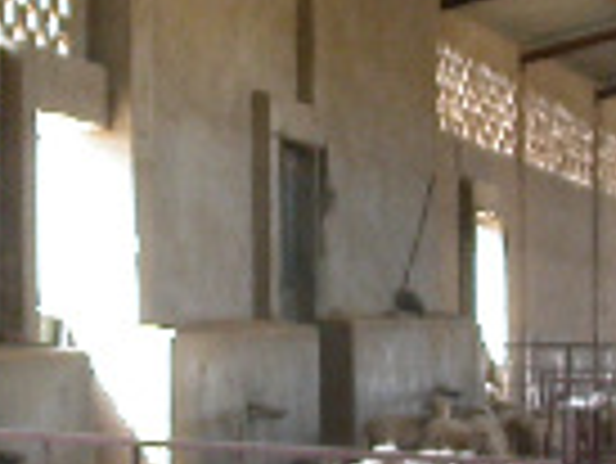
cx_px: 261
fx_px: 3153
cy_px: 234
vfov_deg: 8.4
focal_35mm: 177
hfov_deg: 11.2
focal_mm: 7.85
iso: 100
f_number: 2.6
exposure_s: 1/33.1
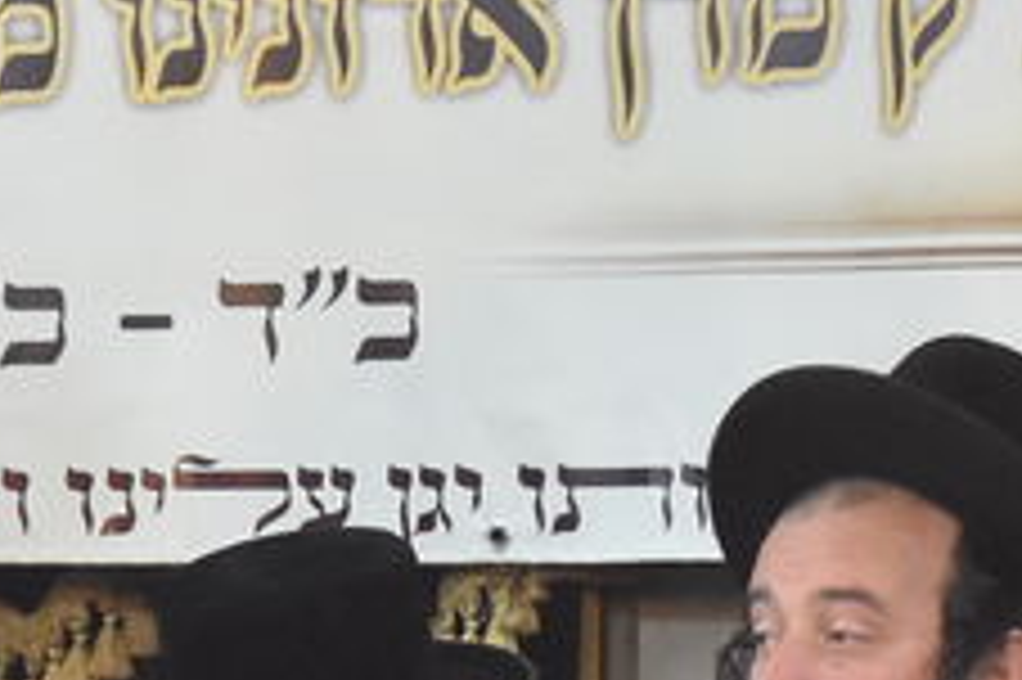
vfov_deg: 3.5
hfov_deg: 5.3
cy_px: 403
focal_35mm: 388
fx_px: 11007
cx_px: -207
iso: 2000
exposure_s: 1/100
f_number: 5.6
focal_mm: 42
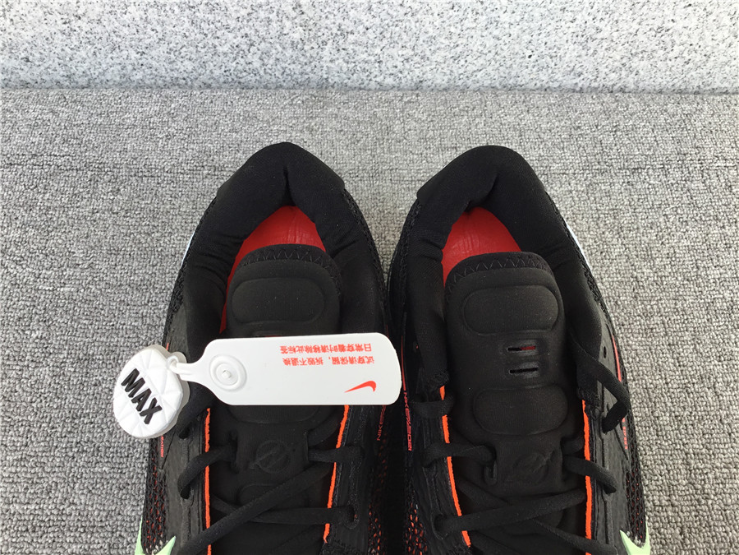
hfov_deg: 58.4
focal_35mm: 31
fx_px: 662
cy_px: 278
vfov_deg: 45.4
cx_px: 370
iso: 25
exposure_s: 1/295
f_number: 2.4
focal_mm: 3.3
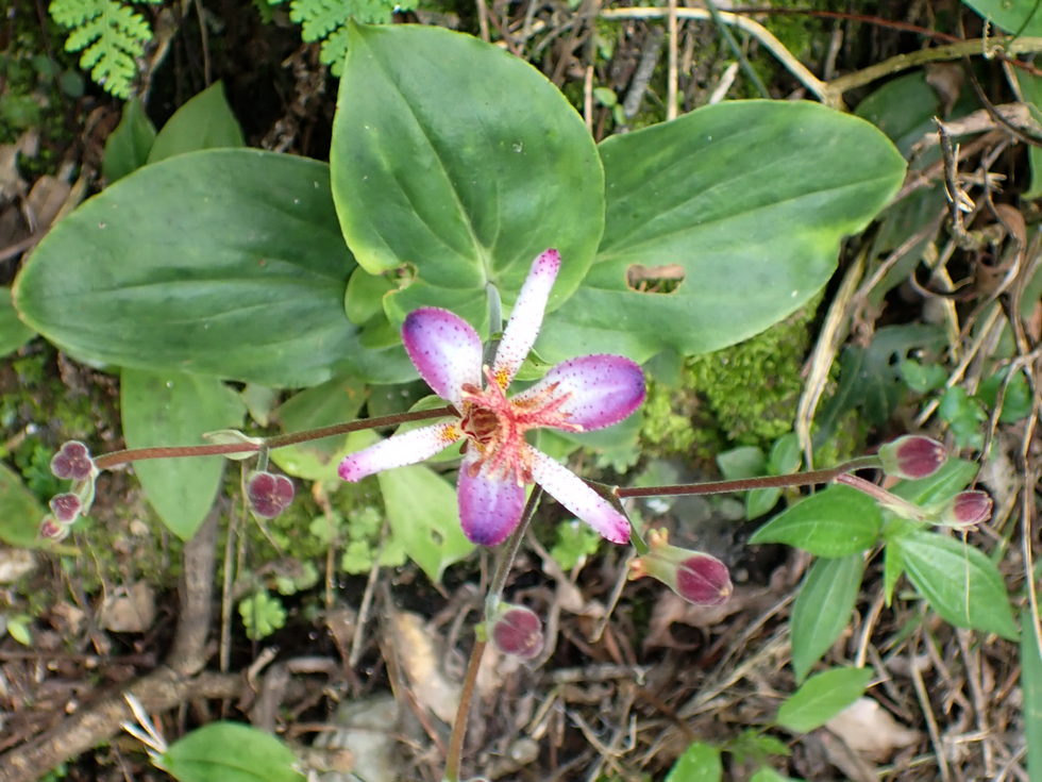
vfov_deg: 46.8
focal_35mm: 30
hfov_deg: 60.0
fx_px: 903
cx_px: 521
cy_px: 391
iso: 160
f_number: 6.3
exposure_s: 1/30
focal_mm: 5.4
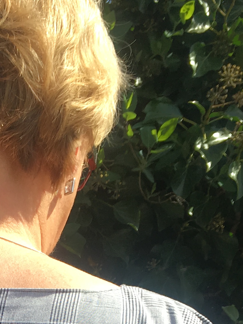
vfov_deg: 17.3
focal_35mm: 98
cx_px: -84
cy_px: 532
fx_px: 917
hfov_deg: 14.4
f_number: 2.2
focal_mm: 4.15
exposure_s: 1/777
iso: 25
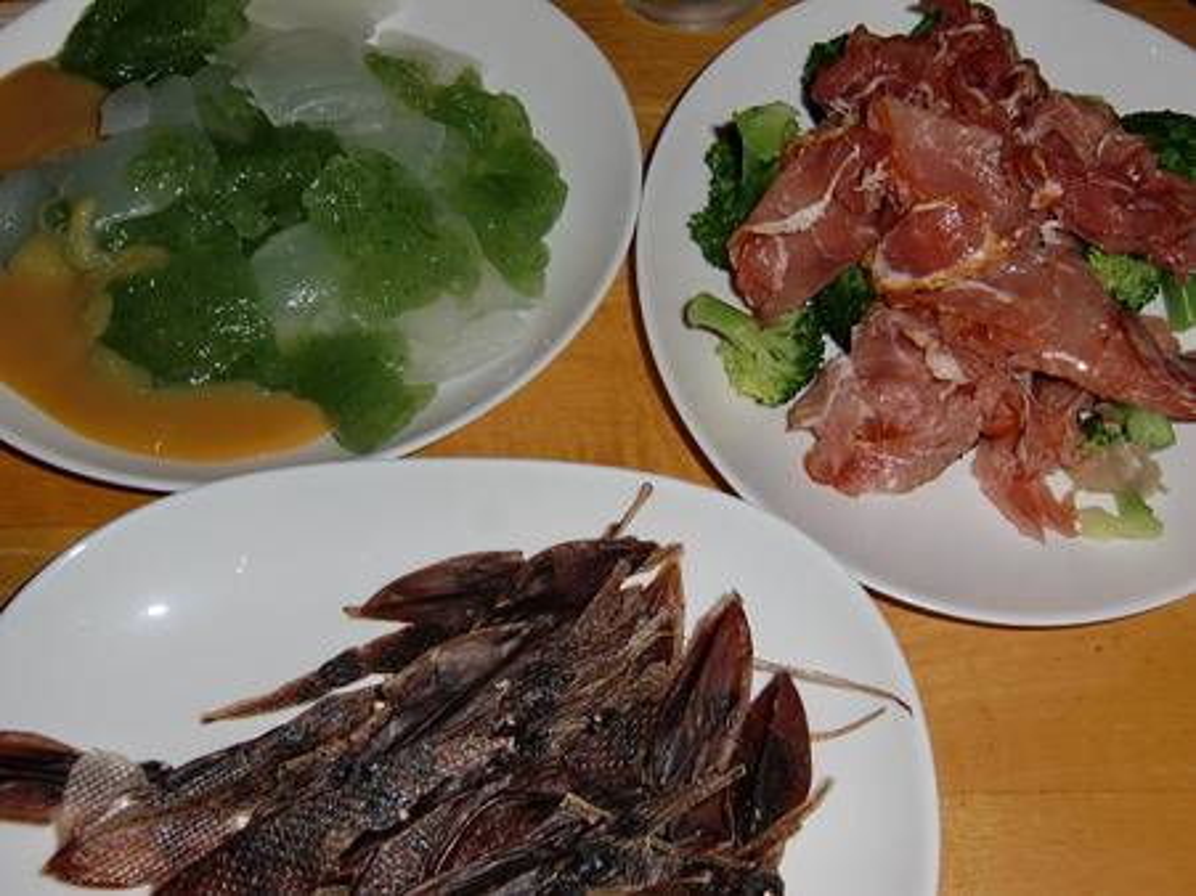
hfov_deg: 46.8
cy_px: 448
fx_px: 1382
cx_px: 598
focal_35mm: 40
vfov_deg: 35.9
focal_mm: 7.1
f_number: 3.8
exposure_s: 1/25
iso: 64
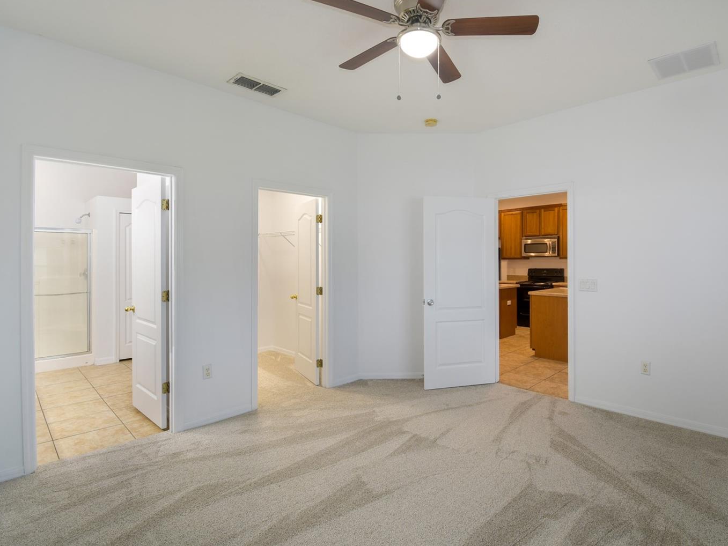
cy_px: 275
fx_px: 358
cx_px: 408
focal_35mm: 17
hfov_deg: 90.6
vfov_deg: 74.7
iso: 100
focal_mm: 10
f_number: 9
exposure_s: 1.3
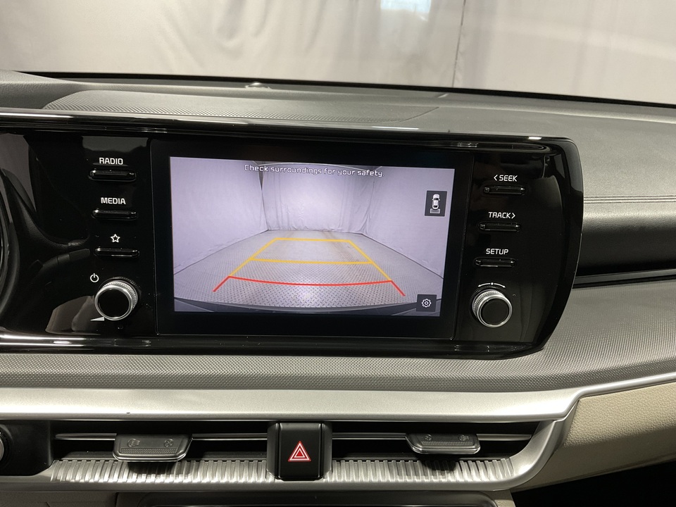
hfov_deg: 61.7
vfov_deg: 48.2
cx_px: 338
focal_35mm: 29
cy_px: 254
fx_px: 566
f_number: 1.8
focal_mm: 3
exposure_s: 1/60
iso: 80
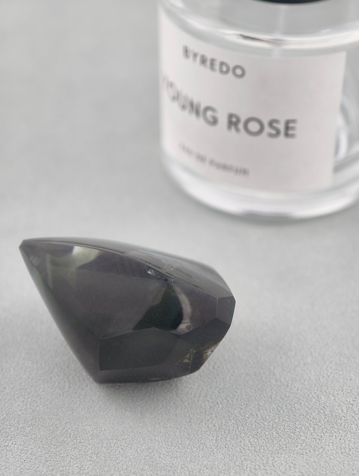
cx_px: 180
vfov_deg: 23.0
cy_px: 238
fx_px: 1173
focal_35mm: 85
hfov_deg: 17.4
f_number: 2.67
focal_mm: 22.48
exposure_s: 1/160
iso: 125
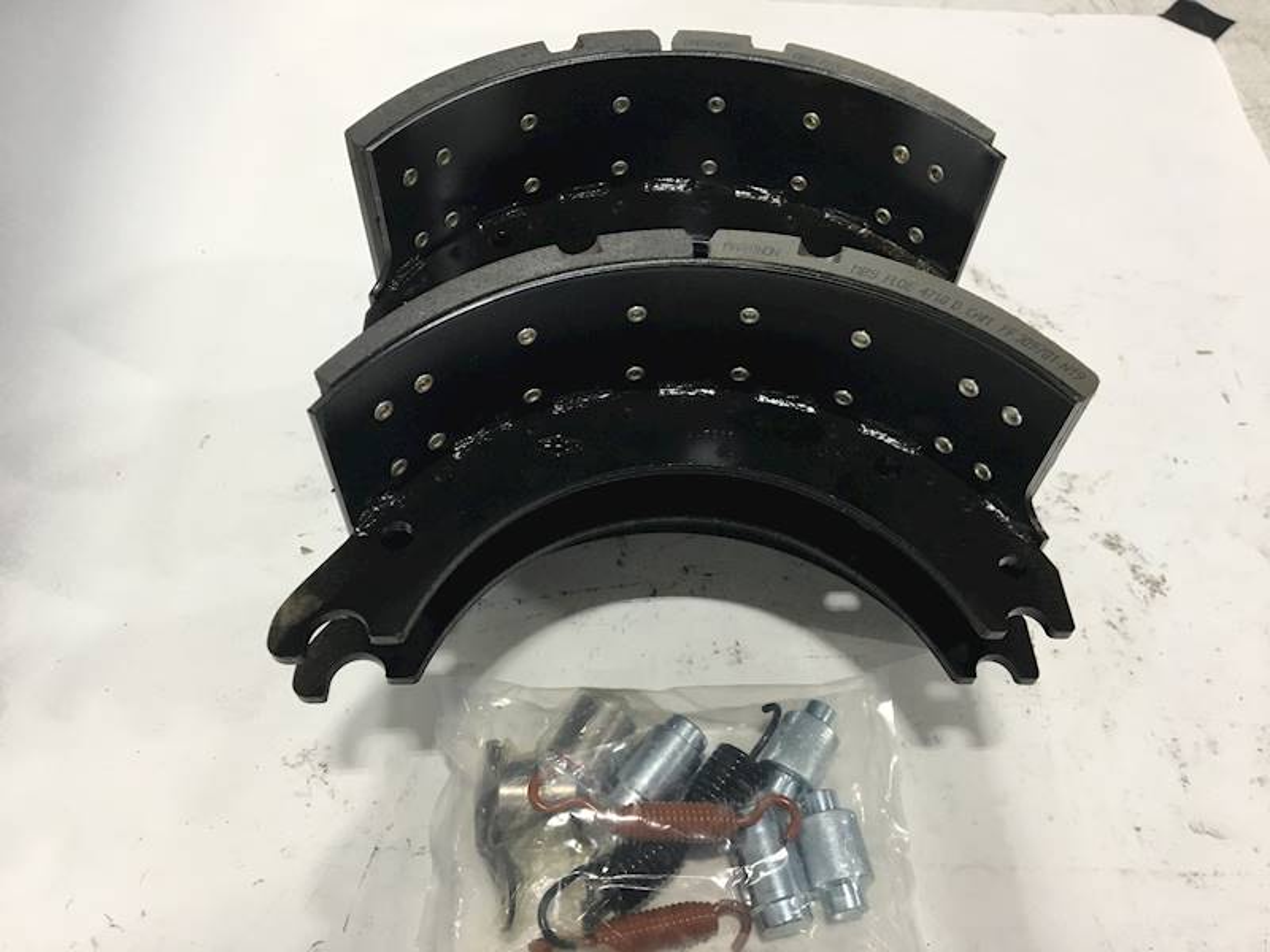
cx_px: 635
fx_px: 1064
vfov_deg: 48.2
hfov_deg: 61.7
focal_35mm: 29
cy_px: 476
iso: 80
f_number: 2.2
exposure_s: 1/30
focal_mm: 4.15
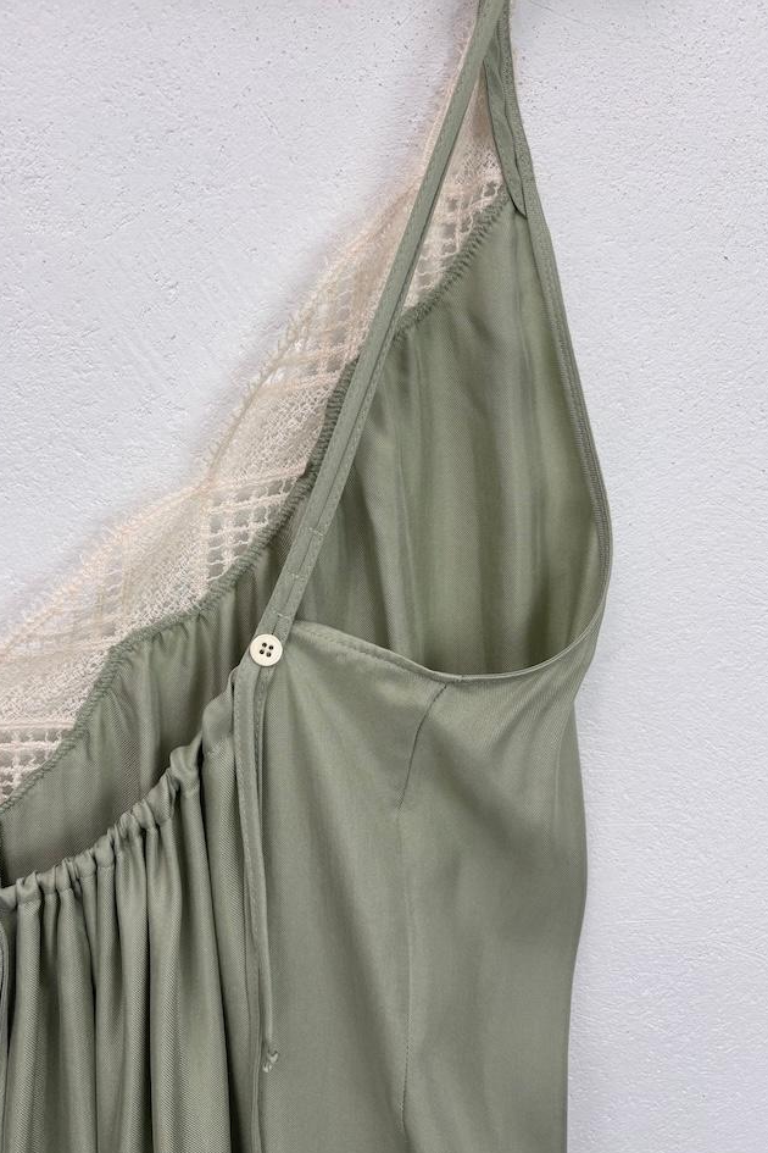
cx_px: 335
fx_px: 896
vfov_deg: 65.5
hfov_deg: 46.3
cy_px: 596
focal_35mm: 28
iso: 40
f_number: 1.6
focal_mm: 5.96
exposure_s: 1/100
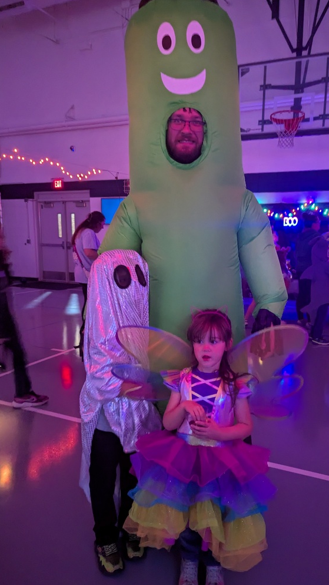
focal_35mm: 27
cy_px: 300
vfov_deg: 69.8
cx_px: 196
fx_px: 418
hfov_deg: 42.7
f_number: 1.85
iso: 1283
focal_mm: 6.81
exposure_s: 1/15
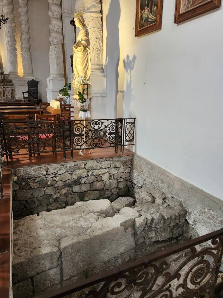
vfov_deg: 73.9
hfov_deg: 58.9
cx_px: 112
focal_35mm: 23
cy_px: 149
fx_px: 198
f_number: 1.8
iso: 320
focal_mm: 5.54
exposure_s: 1/120
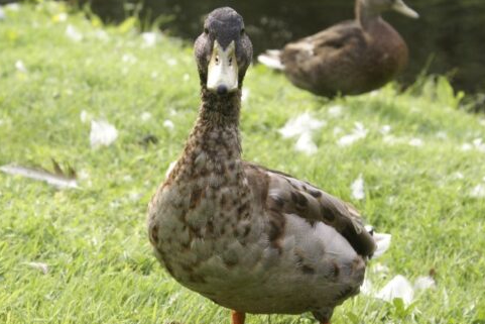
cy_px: 138
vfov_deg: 10.5
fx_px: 1765
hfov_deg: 15.6
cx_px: 233
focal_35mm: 131
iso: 400
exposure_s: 1/160
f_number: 8
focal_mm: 70
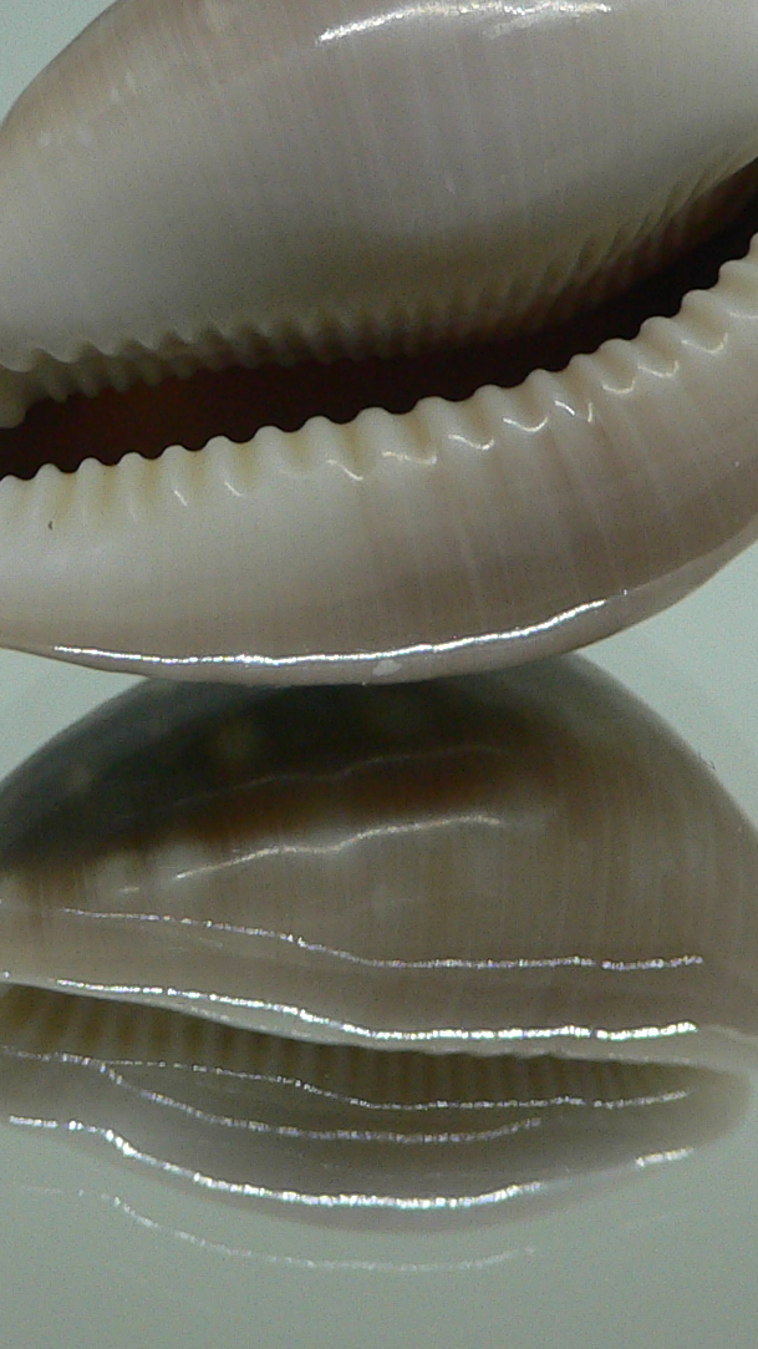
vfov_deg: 29.5
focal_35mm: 71
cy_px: 453
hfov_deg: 17.0
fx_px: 2538
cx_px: 315
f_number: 2.8
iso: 100
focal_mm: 4.6
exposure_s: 1/60
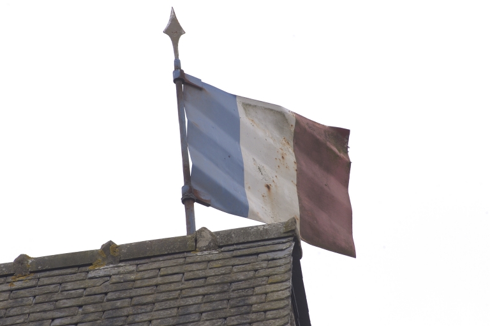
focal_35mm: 315
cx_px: 245
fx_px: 4282
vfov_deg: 4.4
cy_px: 163
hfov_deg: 6.5
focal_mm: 210
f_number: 8
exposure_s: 1/125
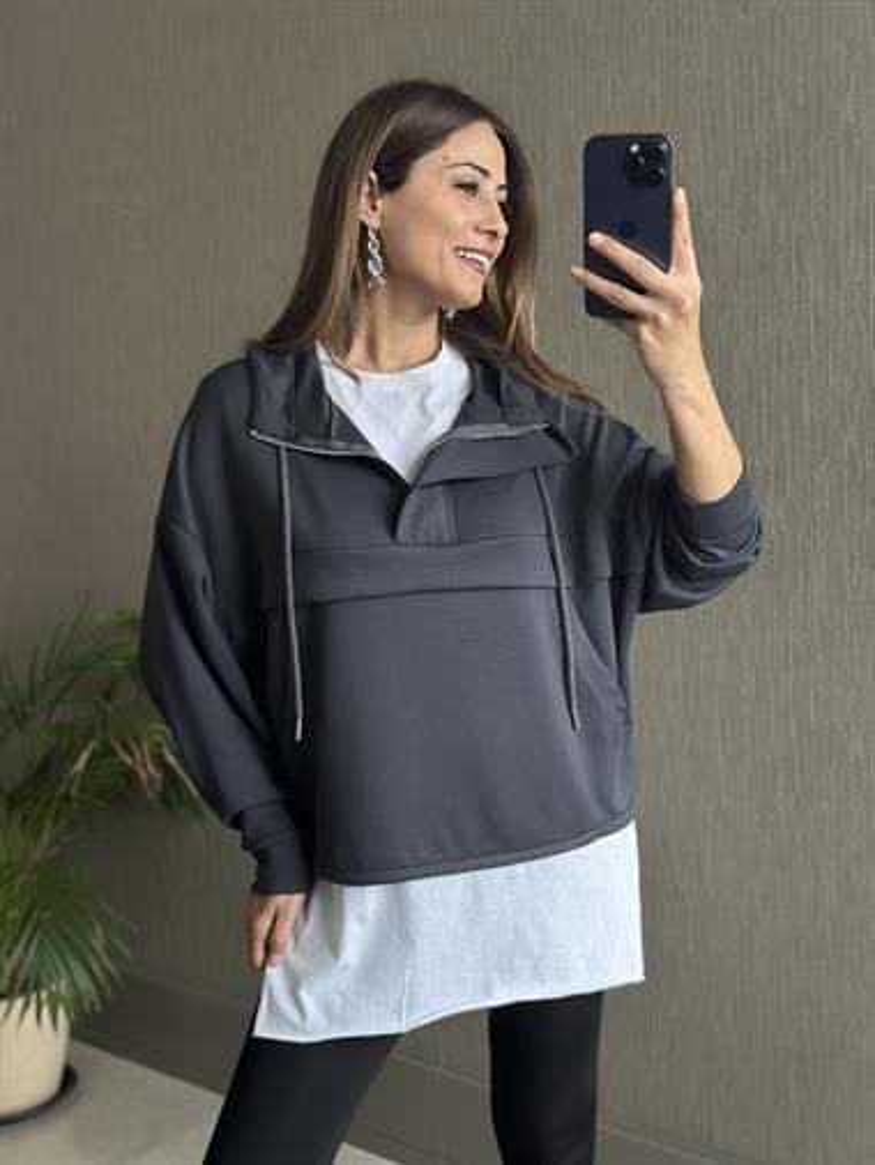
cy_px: 582
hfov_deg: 30.3
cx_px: 438
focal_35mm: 48
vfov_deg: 39.6
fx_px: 1616
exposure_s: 1/56
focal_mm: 6.86
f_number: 1.78
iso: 400
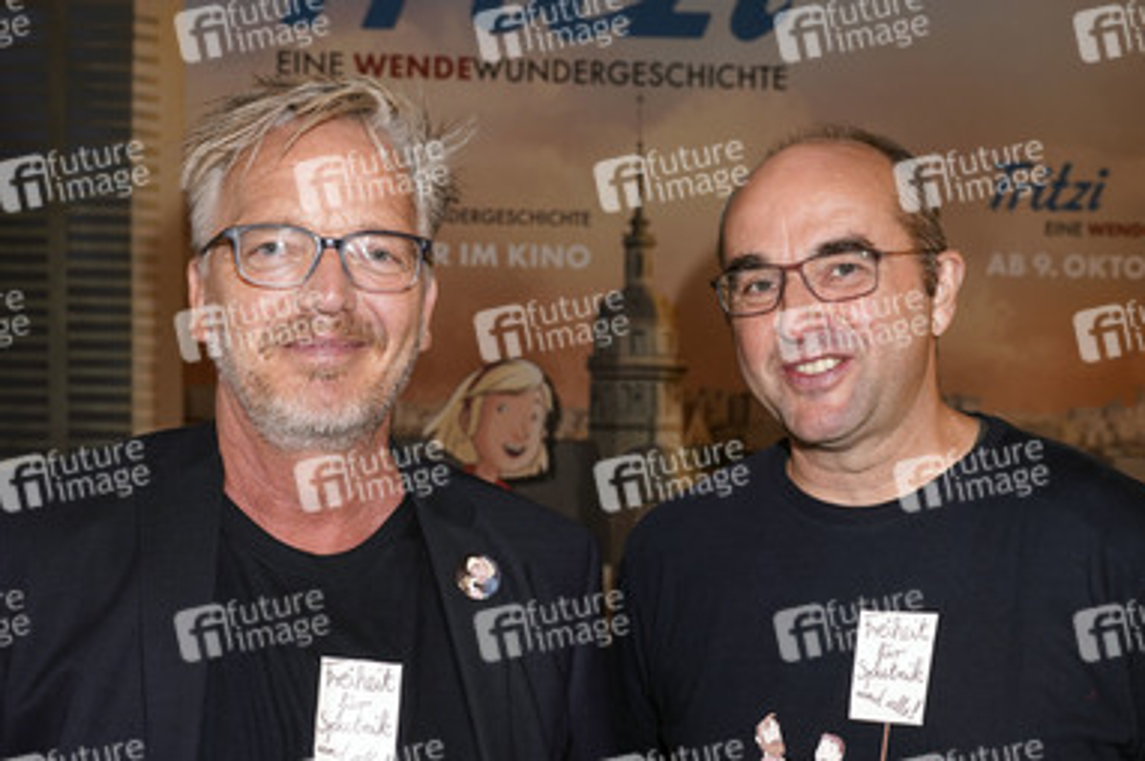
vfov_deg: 29.2
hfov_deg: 42.8
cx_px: 592
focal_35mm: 46
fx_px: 1462
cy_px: 401
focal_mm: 39
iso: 640
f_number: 5.6
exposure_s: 1/60
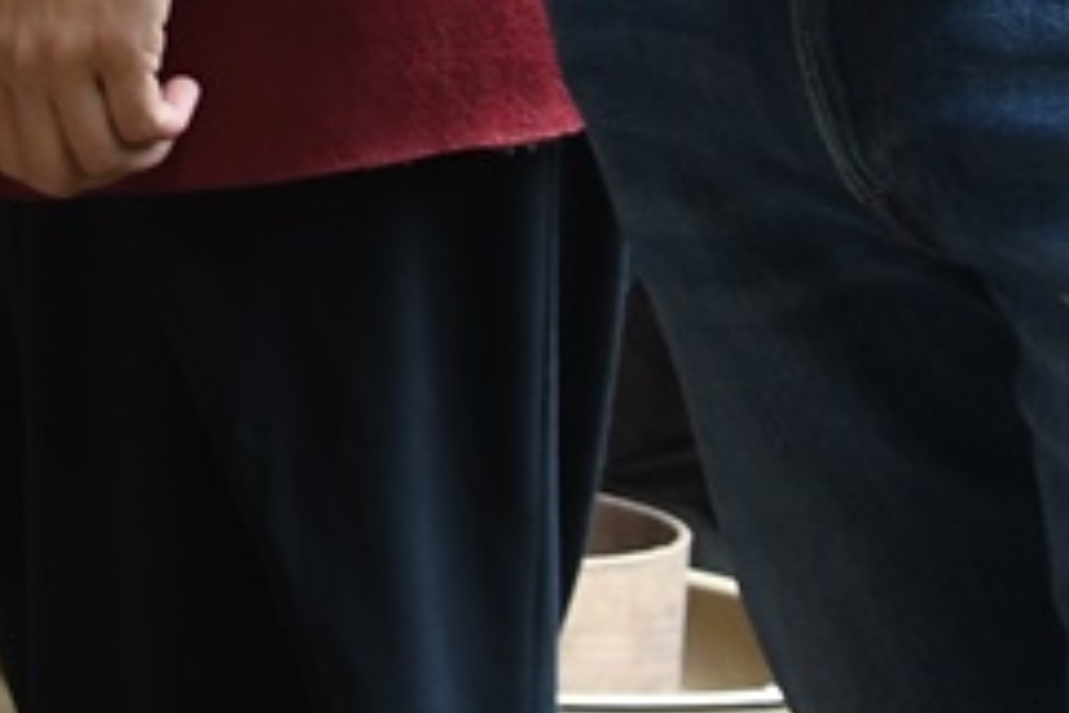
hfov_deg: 8.4
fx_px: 7037
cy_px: -1424
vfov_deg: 5.5
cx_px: -651
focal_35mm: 237
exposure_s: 1/30
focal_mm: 24
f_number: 4
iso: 160
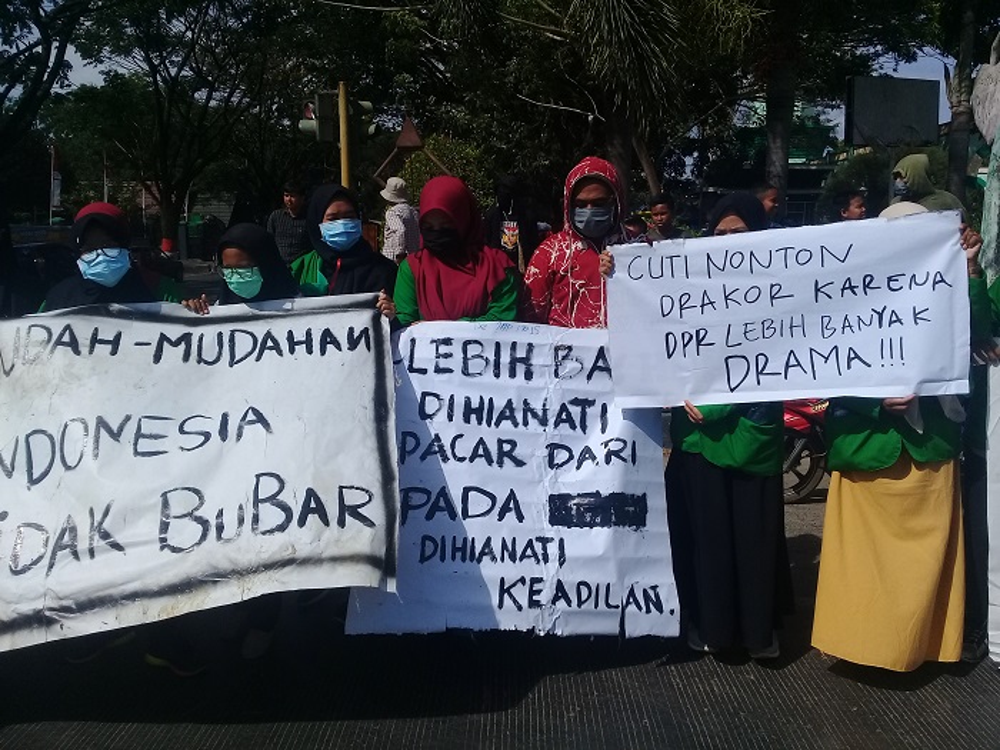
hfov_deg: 58.4
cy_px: 375
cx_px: 500
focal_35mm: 31
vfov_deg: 45.4
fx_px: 896
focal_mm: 3.3
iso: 50
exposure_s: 1/3300
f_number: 2.2
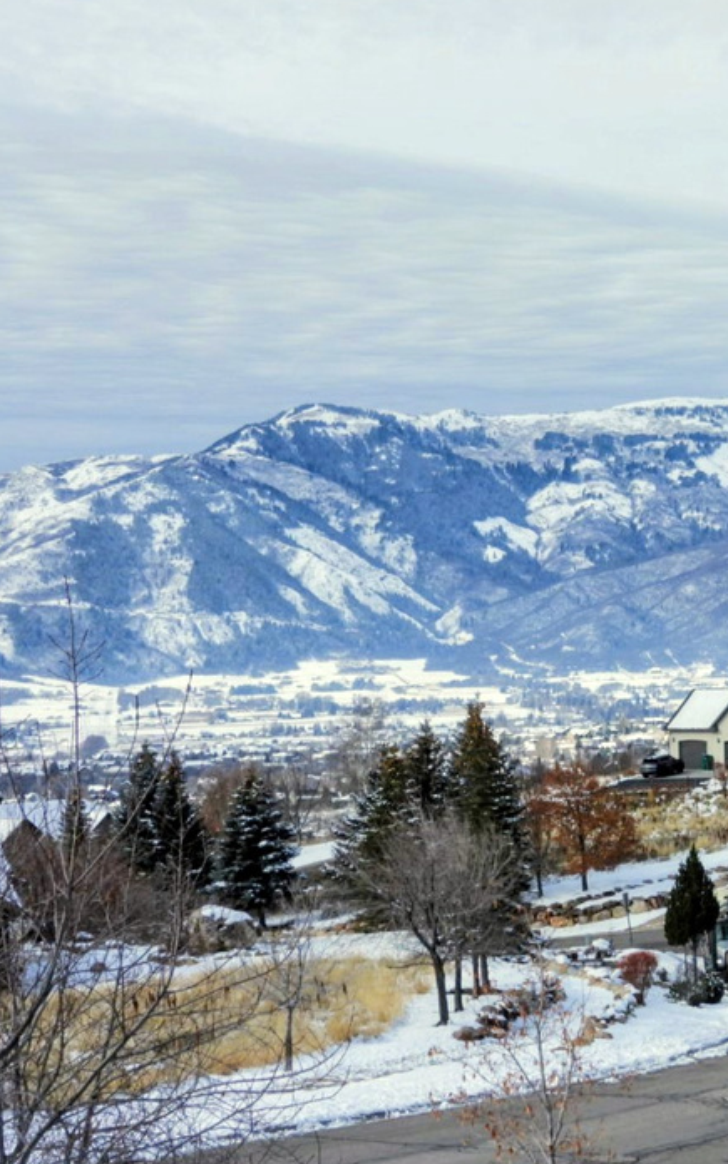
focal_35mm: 78
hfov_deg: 16.5
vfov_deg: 26.5
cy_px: 607
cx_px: 626
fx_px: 2476
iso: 100
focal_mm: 8.9
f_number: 3.5
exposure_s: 1/2000
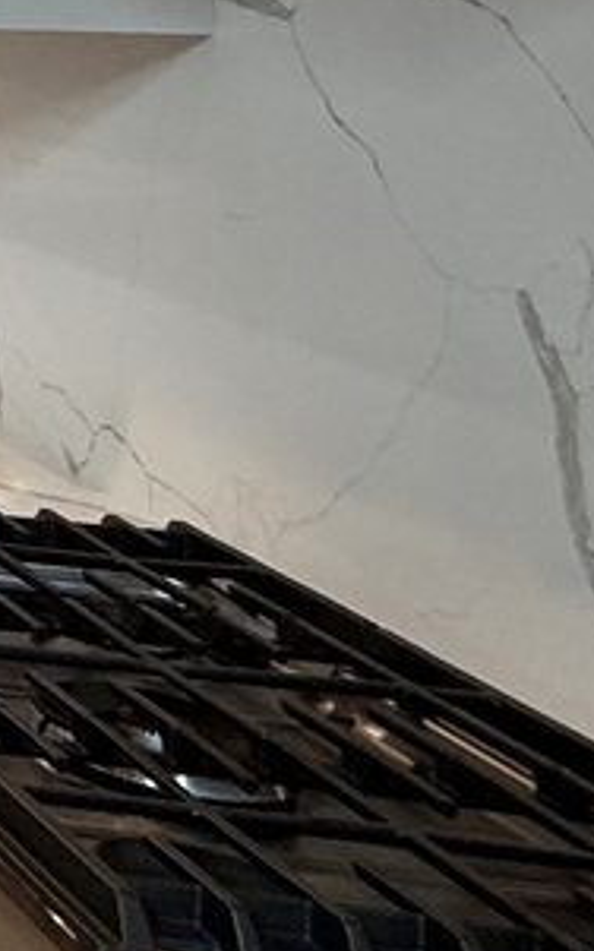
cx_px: -1406
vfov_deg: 26.2
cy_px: -158
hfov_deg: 10.0
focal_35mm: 71
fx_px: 1840
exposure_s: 1/120
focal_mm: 2.22
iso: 160
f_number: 2.2
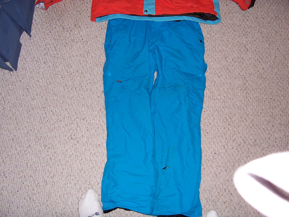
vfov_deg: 40.7
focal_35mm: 35
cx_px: 144
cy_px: 108
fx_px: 292
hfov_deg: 52.6
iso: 80
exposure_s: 1/60
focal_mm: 6
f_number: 2.8
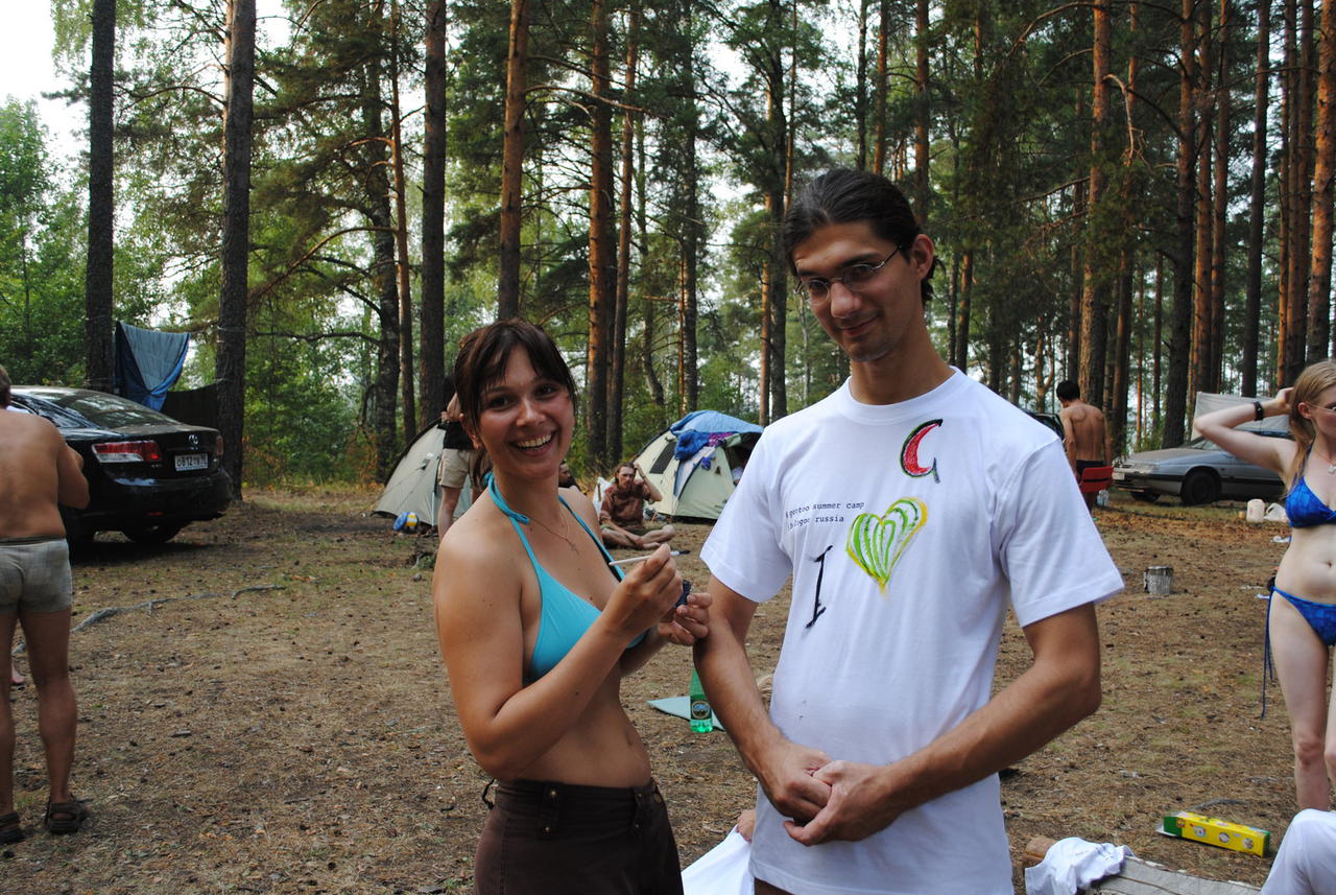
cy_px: 448
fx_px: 1338
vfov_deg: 37.0
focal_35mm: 36
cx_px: 668
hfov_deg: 53.1
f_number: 5.6
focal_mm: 24
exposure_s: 1/125
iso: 160
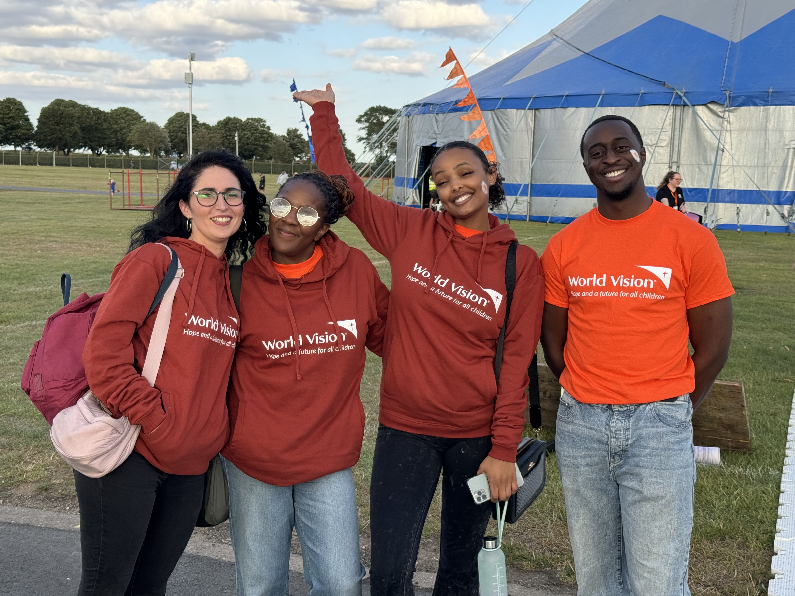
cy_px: 298
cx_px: 398
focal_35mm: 48
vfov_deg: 30.3
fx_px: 1102
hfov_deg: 39.7
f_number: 1.78
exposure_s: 1/593
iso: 64
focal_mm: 6.76
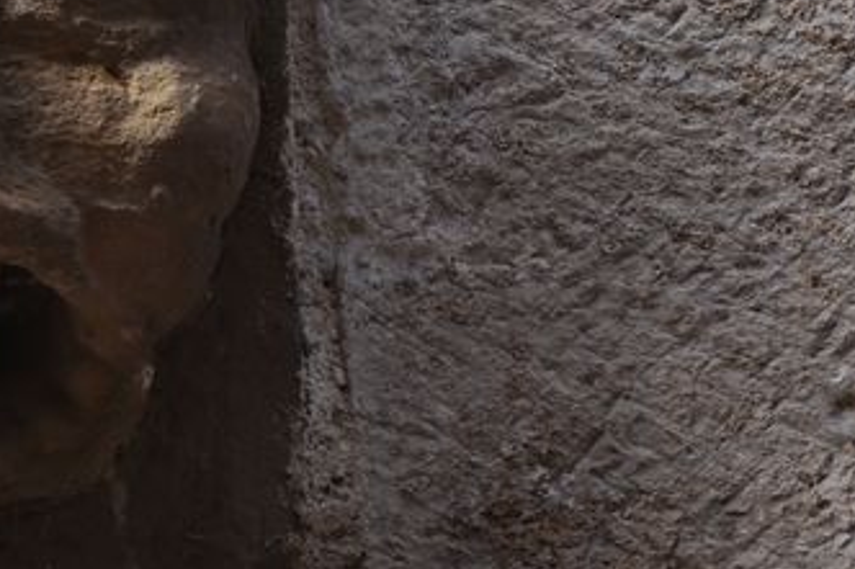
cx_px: -72
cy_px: 36
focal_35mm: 950
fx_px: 22550
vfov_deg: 1.4
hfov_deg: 2.2
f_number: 5.6
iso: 800
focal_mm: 200
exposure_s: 1/800
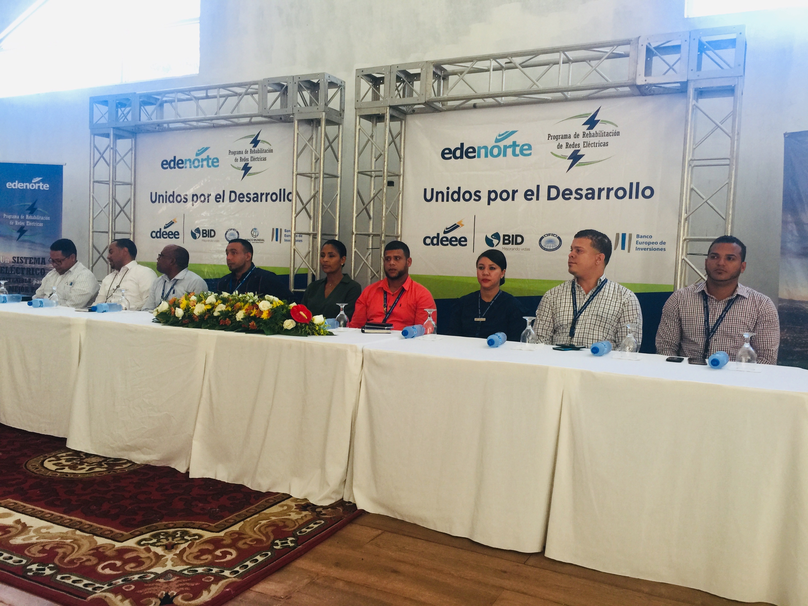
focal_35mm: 29
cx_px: 404
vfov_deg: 48.2
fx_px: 677
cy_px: 303
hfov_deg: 61.7
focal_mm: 4.15
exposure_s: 1/30
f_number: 2.2
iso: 32
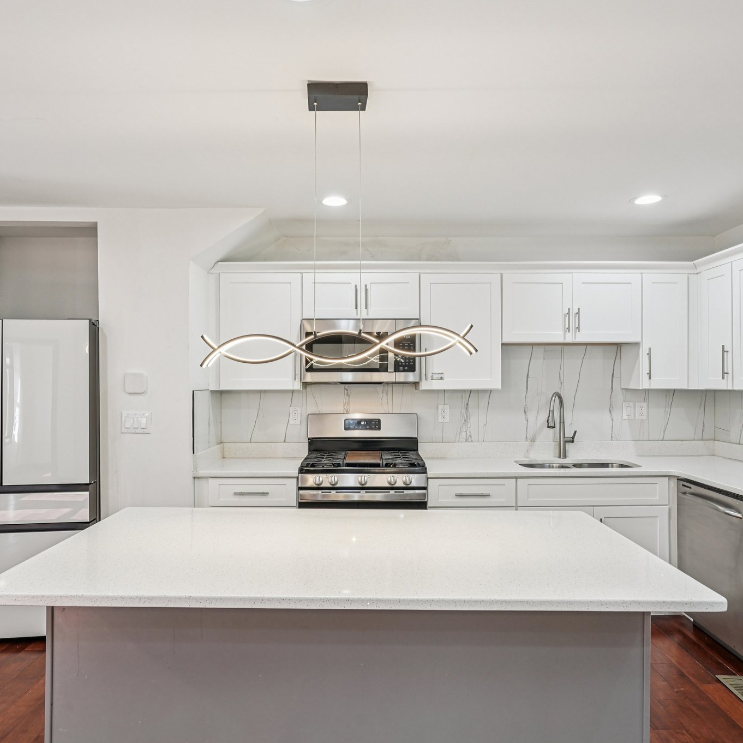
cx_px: 370
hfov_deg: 67.3
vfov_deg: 67.3
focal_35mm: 23
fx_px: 559
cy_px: 372
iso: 800
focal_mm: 18
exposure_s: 1/30
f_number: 8
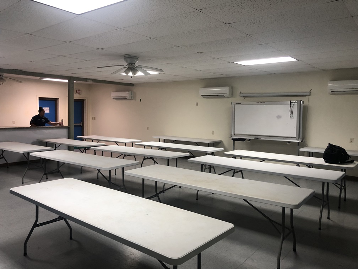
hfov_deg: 63.4
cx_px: 179
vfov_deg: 49.7
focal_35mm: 28
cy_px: 134
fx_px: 290
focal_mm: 3.99
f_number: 1.8
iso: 40
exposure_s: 1/30
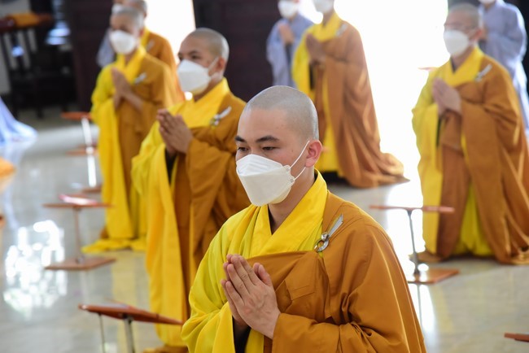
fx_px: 1764
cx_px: 264
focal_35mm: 120
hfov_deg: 17.1
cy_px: 176
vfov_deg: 11.4
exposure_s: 1/125
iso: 4000
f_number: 5.6
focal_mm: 120
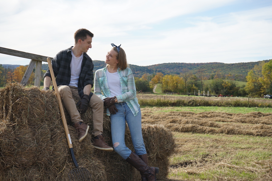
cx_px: 136
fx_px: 355
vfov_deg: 28.7
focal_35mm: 47
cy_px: 90
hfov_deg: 41.9
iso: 100
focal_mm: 47
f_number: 9
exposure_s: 1/160
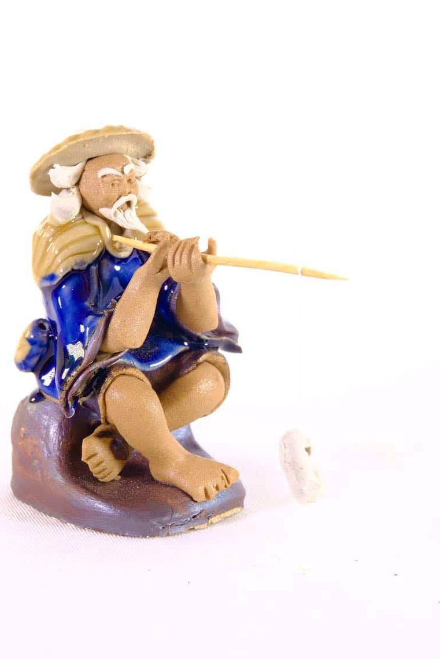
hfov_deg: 5.3
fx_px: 4710
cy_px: 332
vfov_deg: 8.0
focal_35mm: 257
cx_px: 198
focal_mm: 152.6
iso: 800
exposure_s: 1/20
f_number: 11
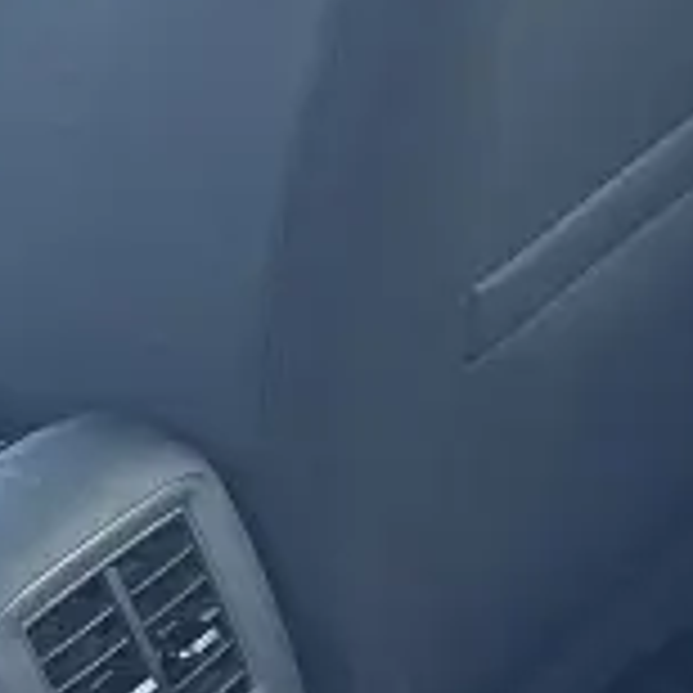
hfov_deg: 8.1
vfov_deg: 8.1
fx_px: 4870
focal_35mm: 215
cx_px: 202
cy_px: 351
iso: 125
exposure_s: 1/63
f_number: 1.5
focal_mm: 5.7
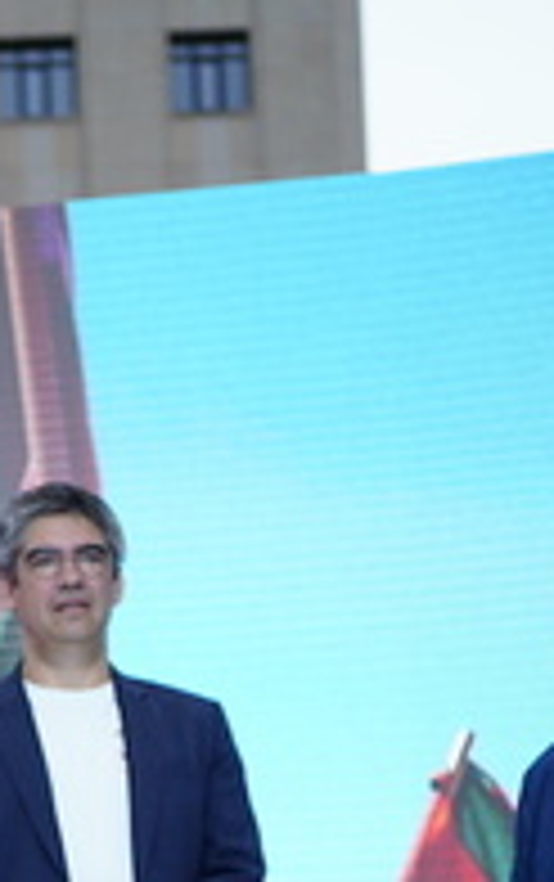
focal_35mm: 132
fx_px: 3179
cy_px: 1076
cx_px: -369
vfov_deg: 15.2
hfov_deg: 9.6
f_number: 1.8
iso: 100
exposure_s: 1/800
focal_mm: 35
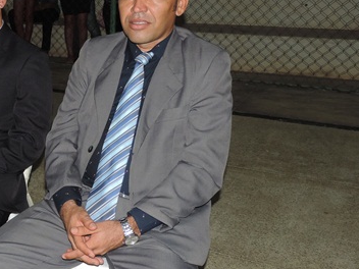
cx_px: 6
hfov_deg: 30.1
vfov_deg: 24.4
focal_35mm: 60
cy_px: 132
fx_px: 622
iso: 200
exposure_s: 1/30
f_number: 3.1
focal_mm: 5.3
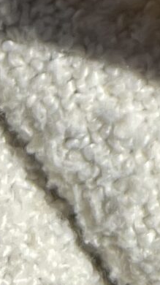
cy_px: -465
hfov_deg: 6.1
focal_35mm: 186
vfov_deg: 9.8
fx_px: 1405
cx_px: 436
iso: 50
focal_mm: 5.7
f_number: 1.5
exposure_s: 1/2208
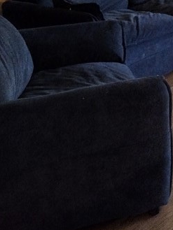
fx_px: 559
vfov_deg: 21.6
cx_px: 268
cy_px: -45
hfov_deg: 16.0
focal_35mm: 84
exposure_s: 1/40
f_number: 1.7
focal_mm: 4.71
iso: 894
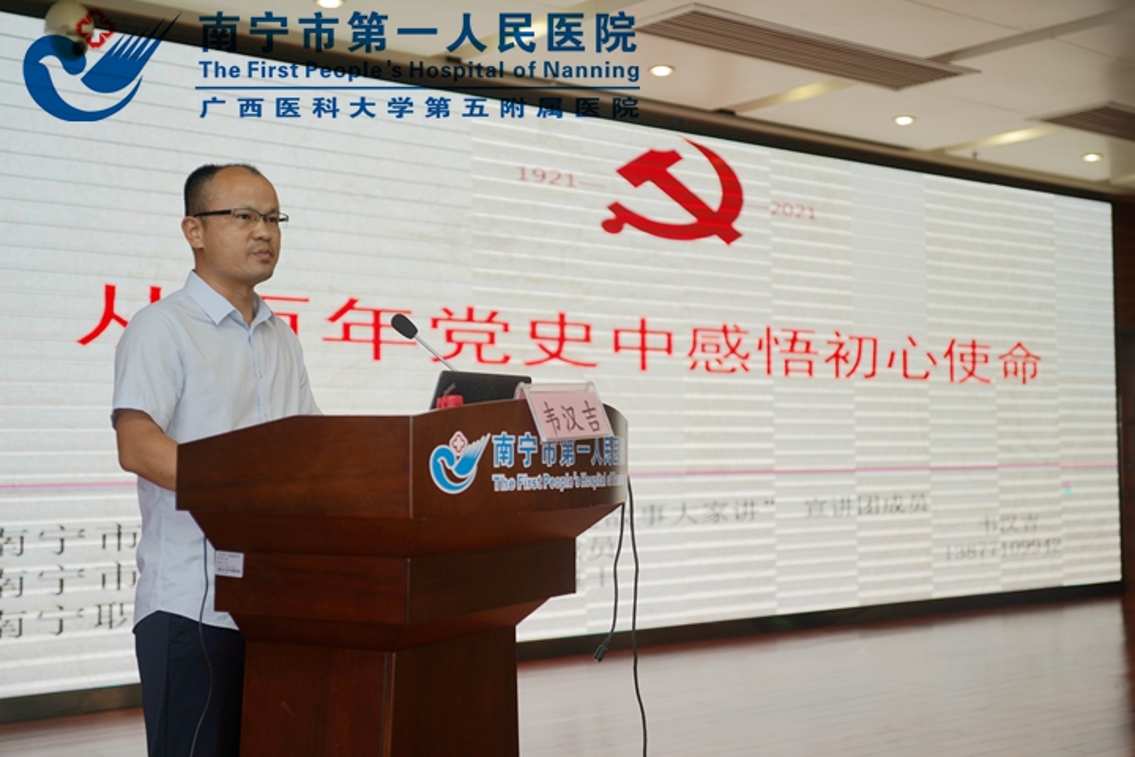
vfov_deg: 27.0
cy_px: 378
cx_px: 568
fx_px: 1576
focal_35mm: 50
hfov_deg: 39.6
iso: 250
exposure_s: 1/250
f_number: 2.8
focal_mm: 50
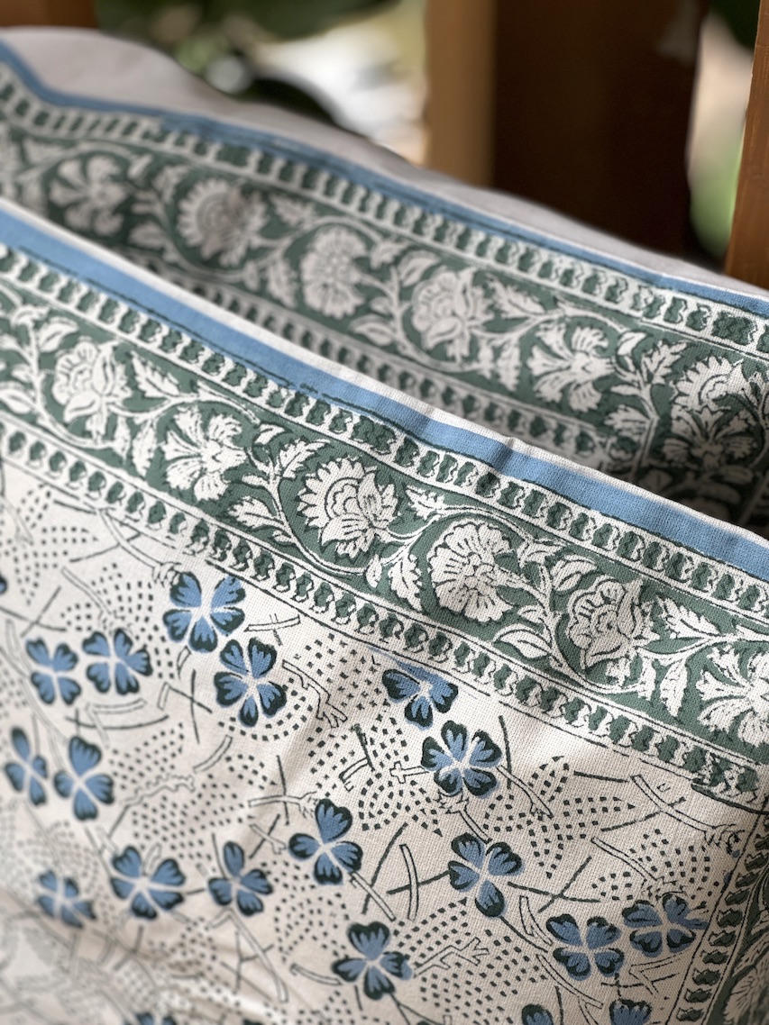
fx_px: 2282
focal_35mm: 77
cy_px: 512
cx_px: 384
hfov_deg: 19.1
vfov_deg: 25.3
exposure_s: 1/121
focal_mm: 9
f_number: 2.8
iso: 100
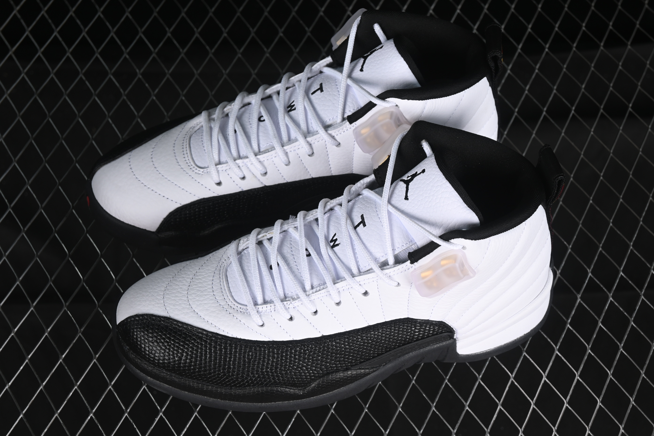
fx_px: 1362
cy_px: 218
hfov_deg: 27.0
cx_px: 327
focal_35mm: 75
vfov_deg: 18.2
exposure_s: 1/60
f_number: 7.1
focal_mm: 50
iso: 160
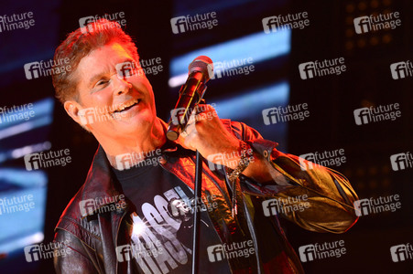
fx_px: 1169
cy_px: 137
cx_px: 206
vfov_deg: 13.4
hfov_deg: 20.0
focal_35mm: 102
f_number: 4.5
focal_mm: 102
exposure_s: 1/320
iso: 2500
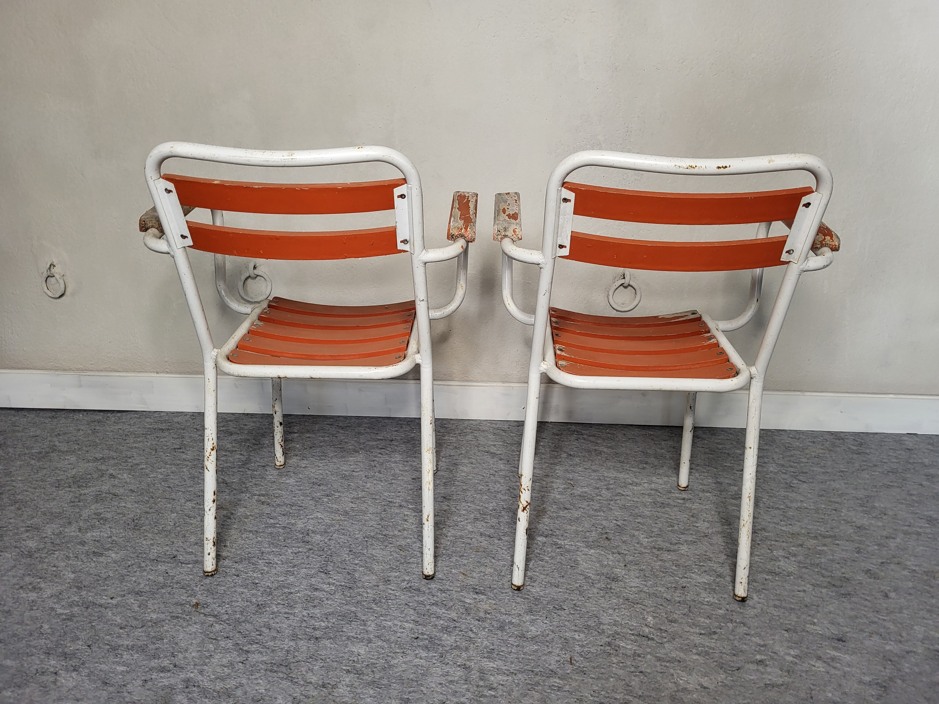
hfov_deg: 67.3
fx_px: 705
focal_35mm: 26
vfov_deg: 53.1
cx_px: 470
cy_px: 352
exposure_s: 1/48
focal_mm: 5.4
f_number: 1.8
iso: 200
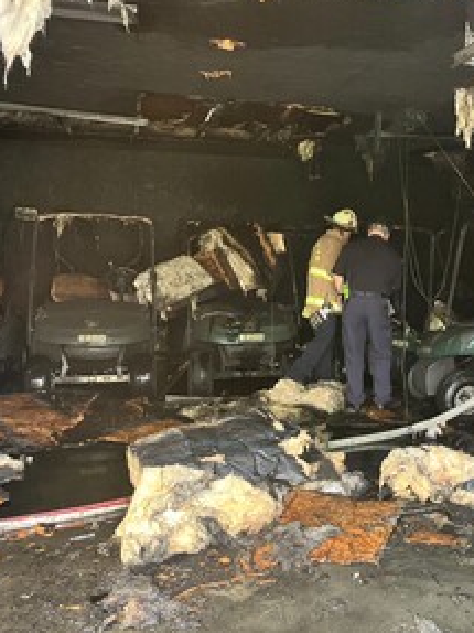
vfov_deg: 47.9
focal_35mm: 39
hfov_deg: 36.1
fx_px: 713
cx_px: 348
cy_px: 318
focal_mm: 3.99
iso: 400
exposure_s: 1/30
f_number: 1.8
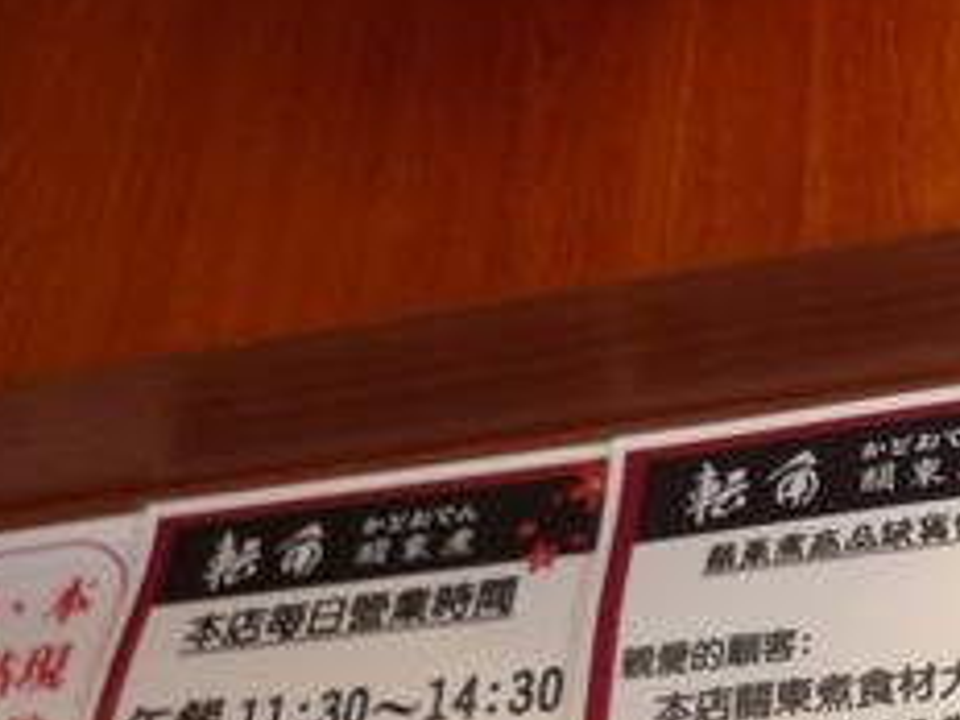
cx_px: 1030
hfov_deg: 26.2
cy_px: 683
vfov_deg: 20.8
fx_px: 1914
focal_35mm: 69
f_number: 2.8
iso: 200
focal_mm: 4.4
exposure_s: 1/30
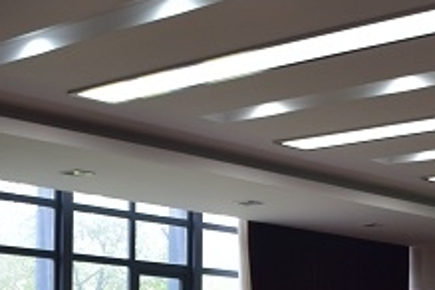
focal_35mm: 96
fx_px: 1160
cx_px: 302
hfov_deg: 21.1
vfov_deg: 13.6
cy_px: 409
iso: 640
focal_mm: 20
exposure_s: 1/60
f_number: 4
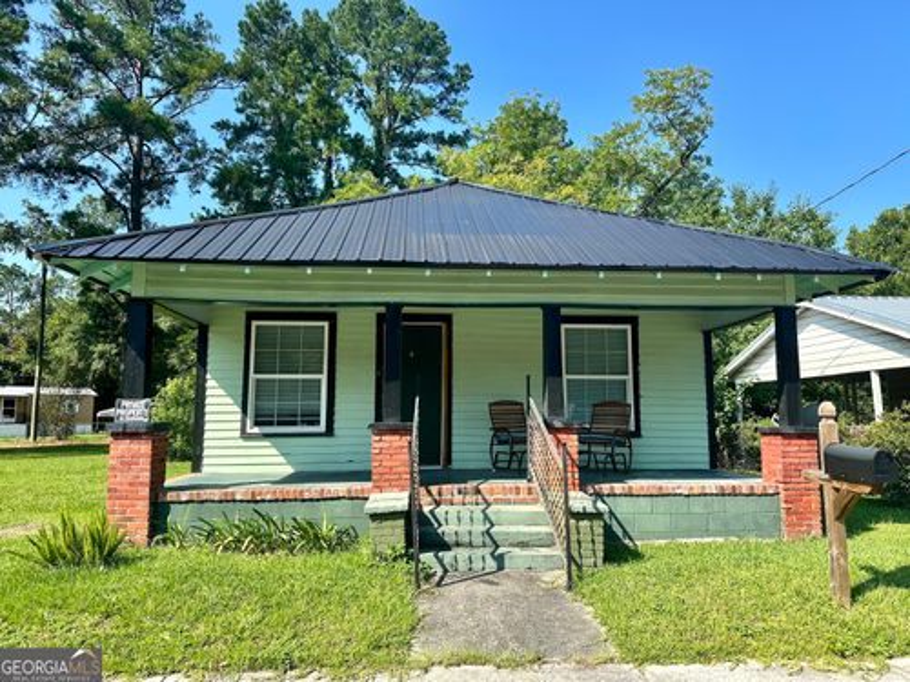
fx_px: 631
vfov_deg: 56.8
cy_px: 341
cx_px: 455
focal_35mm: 24
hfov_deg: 71.6
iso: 80
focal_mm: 6.86
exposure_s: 1/2028
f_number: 1.78
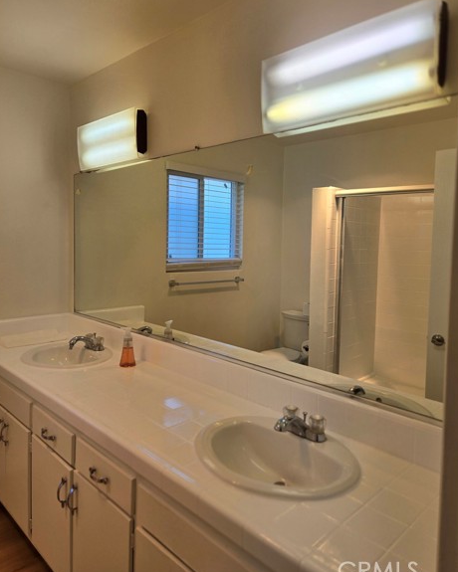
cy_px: 267
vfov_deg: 68.0
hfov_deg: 56.8
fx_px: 424
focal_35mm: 25
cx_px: 232
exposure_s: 1/175
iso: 25
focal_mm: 5.4
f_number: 1.8
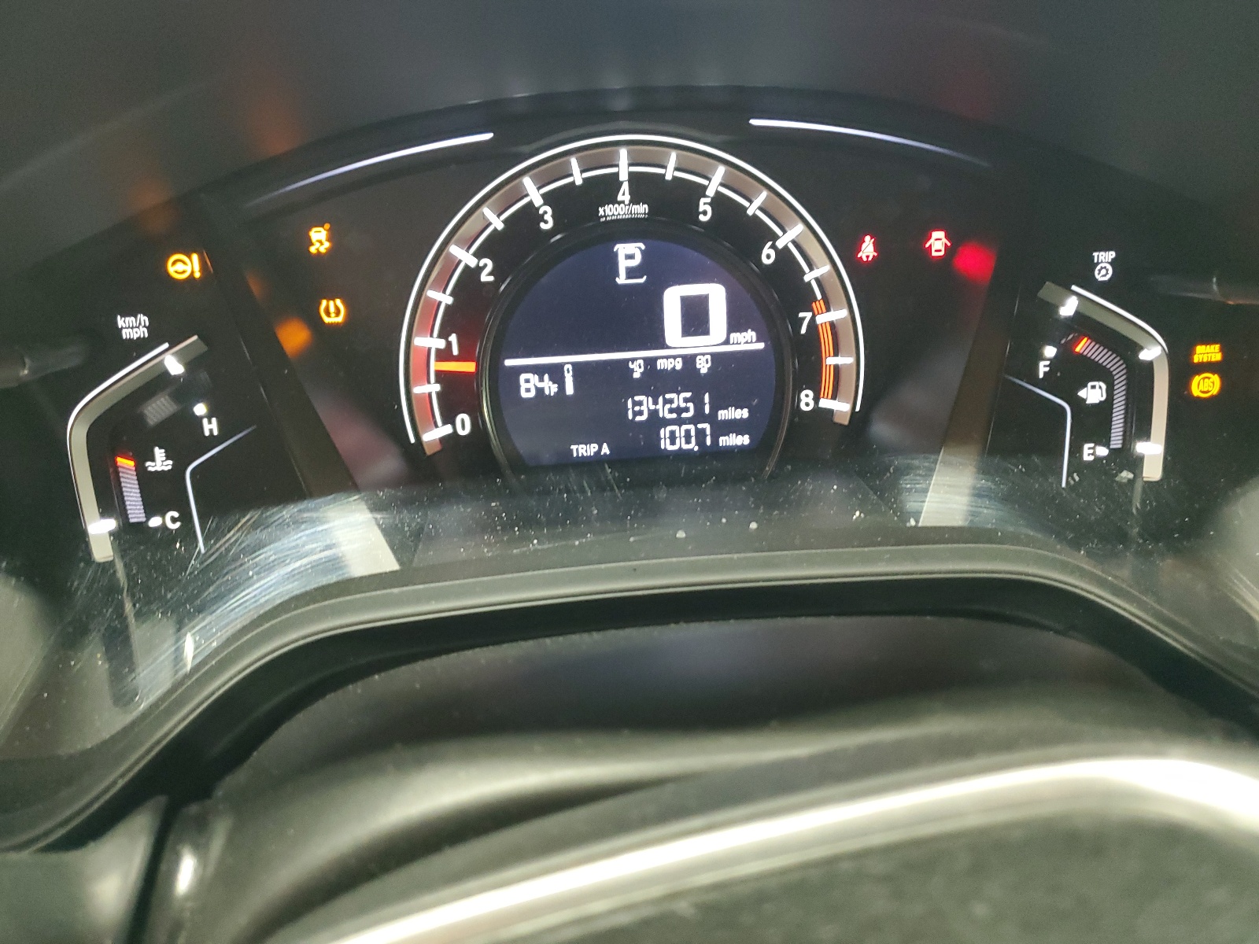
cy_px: 472
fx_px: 946
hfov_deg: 67.3
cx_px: 630
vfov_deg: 53.1
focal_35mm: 26
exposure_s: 1/40
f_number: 1.5
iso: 314
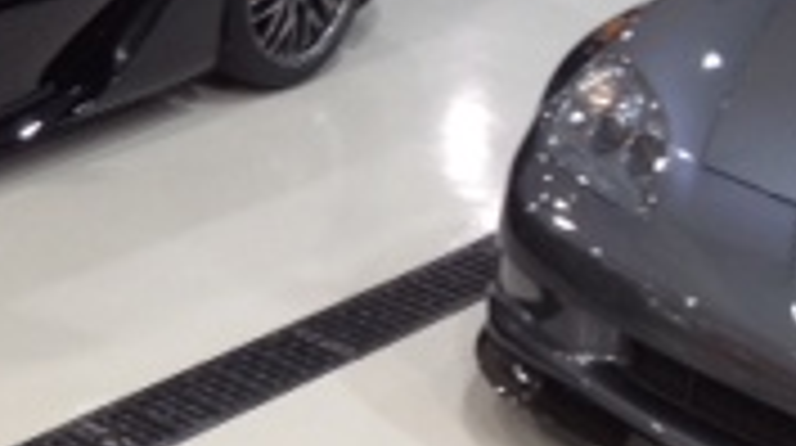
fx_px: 2909
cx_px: -256
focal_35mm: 138
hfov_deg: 14.9
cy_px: -72
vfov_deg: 8.7
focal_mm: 4.28
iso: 80
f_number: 2.4
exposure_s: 1/20
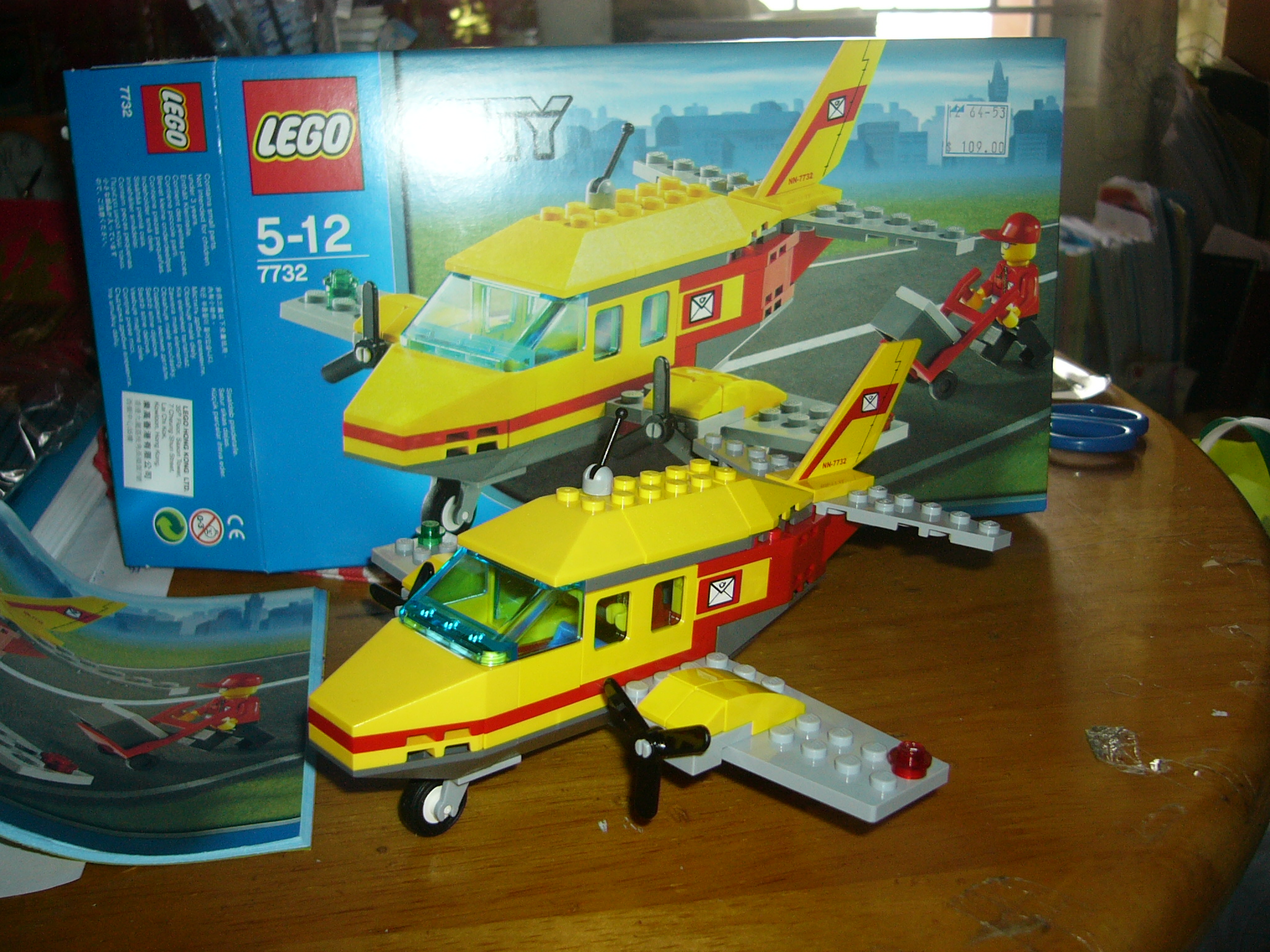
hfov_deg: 52.6
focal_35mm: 35
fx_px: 1284
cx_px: 635
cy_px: 476
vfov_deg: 40.7
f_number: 2.8
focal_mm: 5.8
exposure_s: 1/60
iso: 100
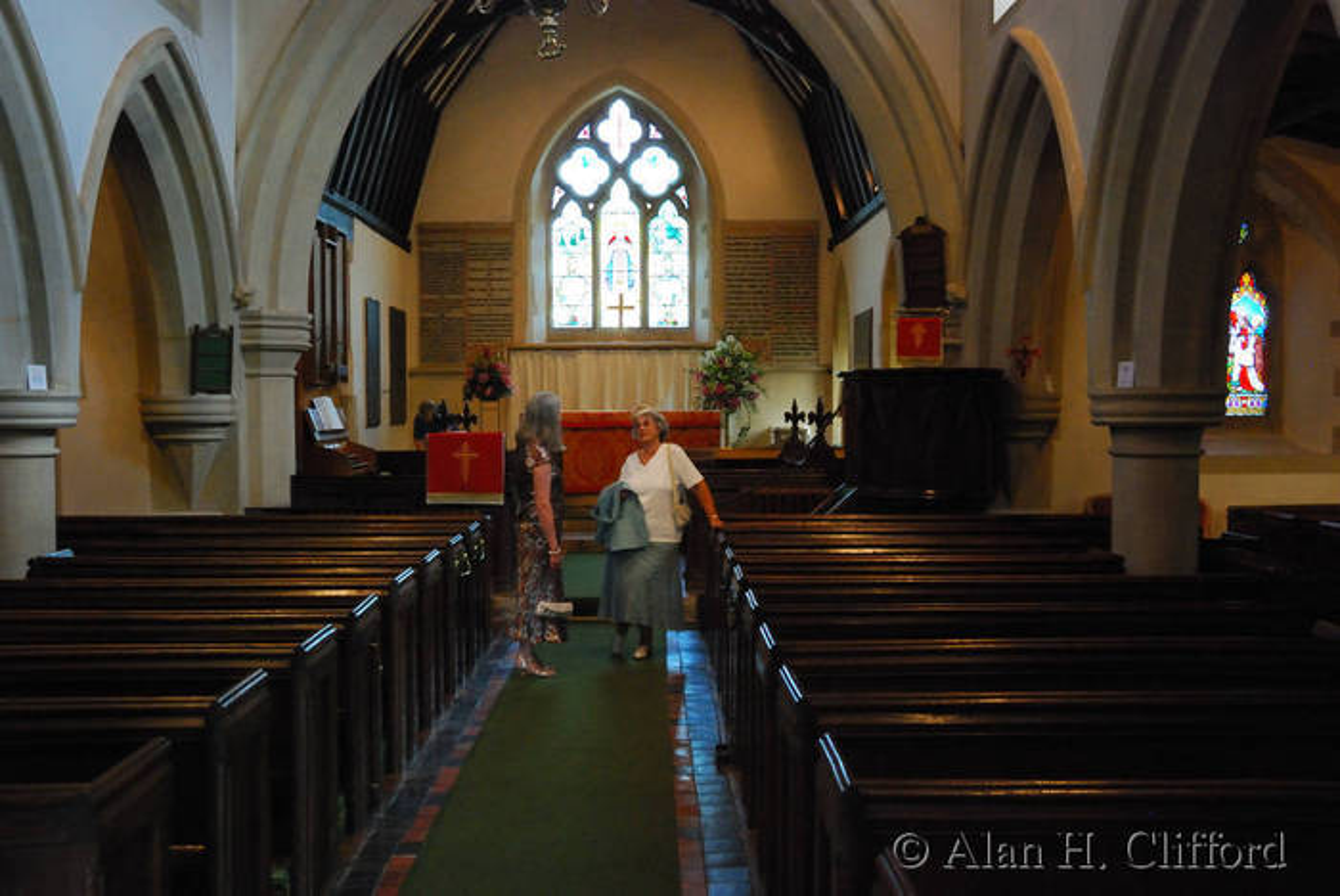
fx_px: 1453
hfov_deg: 49.5
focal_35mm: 39
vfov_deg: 34.3
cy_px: 448
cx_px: 670
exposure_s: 1/100
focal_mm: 26
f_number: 3.8
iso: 1600
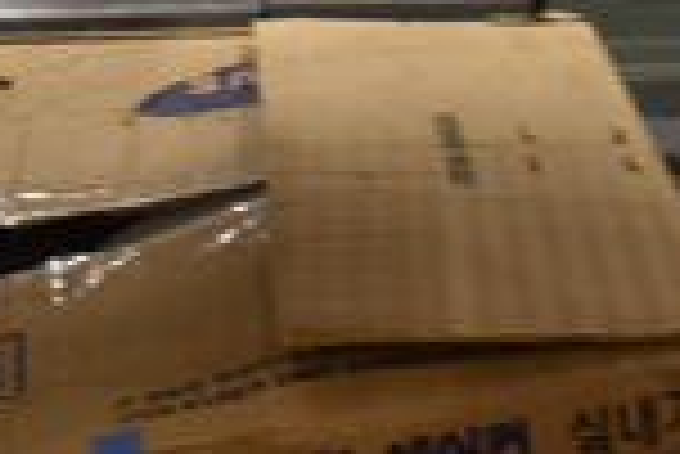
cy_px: -423
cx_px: 252
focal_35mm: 109
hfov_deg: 18.7
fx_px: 2061
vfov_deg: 11.5
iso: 200
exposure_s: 1/30
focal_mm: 18
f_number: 3.5
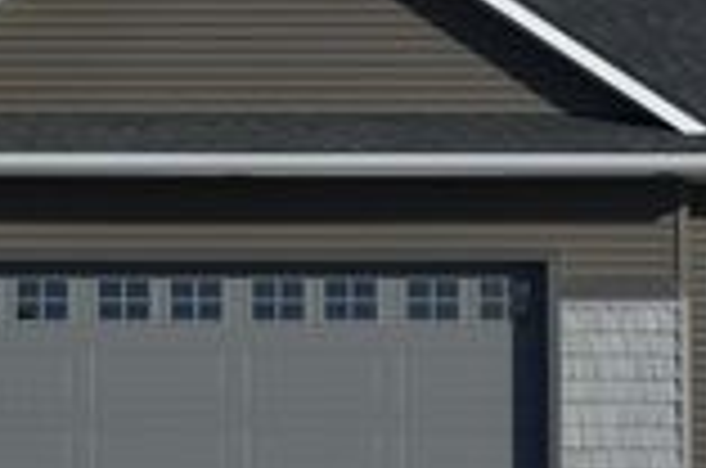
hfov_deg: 13.3
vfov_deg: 8.9
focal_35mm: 153
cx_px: 81
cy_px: 155
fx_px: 2994
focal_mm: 32
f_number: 8
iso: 100
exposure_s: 1/320
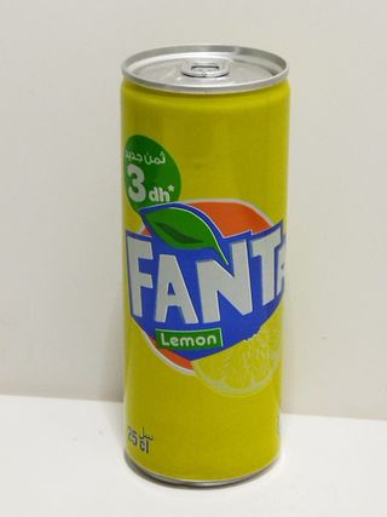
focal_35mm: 27
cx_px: 194
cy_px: 258
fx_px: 403
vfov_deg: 65.3
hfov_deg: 51.3
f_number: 1.79
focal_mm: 4.71
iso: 107
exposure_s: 1/100
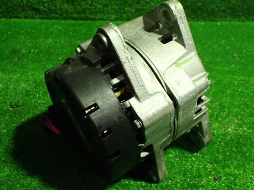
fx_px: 257
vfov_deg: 40.7
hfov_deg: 52.4
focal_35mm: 35
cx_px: 146
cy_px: 93
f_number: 2.3
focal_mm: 5.4
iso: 800
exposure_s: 1/100
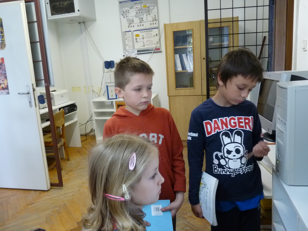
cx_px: 154
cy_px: 116
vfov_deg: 51.4
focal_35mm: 27
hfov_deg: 65.3
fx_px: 240
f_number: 2.8
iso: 400
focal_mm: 4.8
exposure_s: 1/13
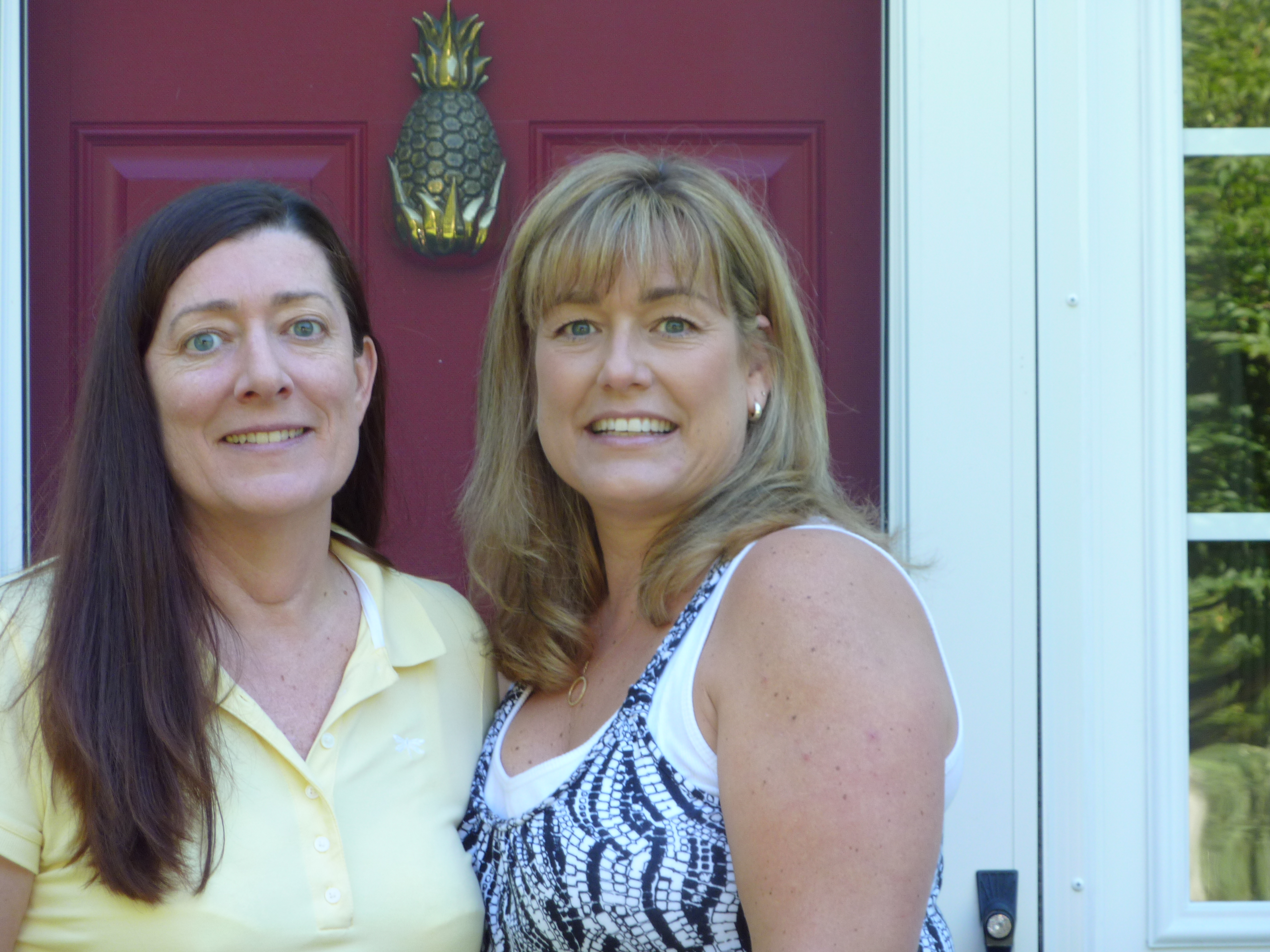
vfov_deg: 8.8
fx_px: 6200
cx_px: 635
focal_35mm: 169
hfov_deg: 11.7
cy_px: 476
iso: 100
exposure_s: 1/50
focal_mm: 27.8
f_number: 4.5
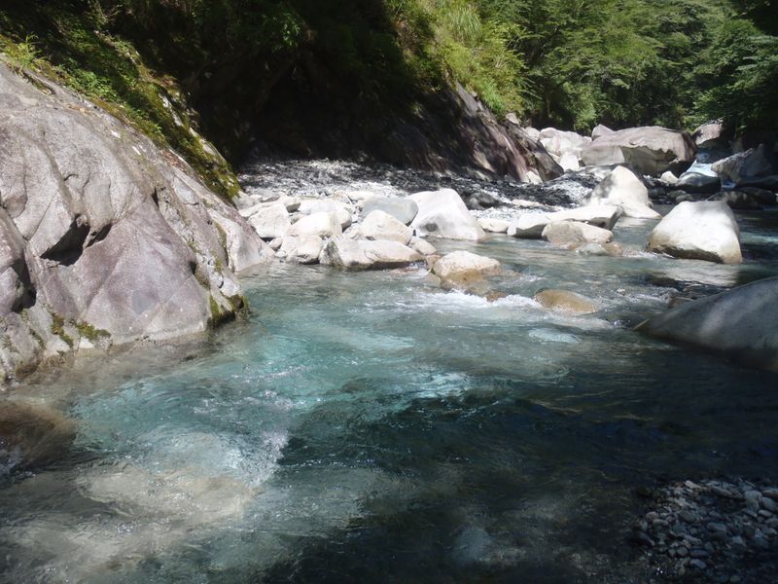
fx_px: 854
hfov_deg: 49.0
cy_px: 292
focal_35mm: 38
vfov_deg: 37.7
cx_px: 389
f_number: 4.6
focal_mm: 6.83
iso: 80
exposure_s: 1/250
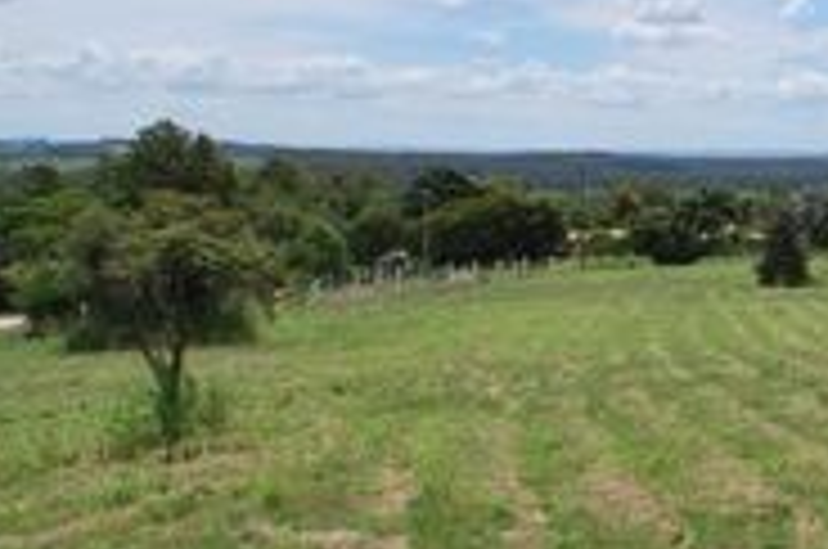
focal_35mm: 69
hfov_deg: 26.3
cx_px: 972
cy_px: 119
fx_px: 1584
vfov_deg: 19.5
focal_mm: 18
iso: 100
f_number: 10
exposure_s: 1/320
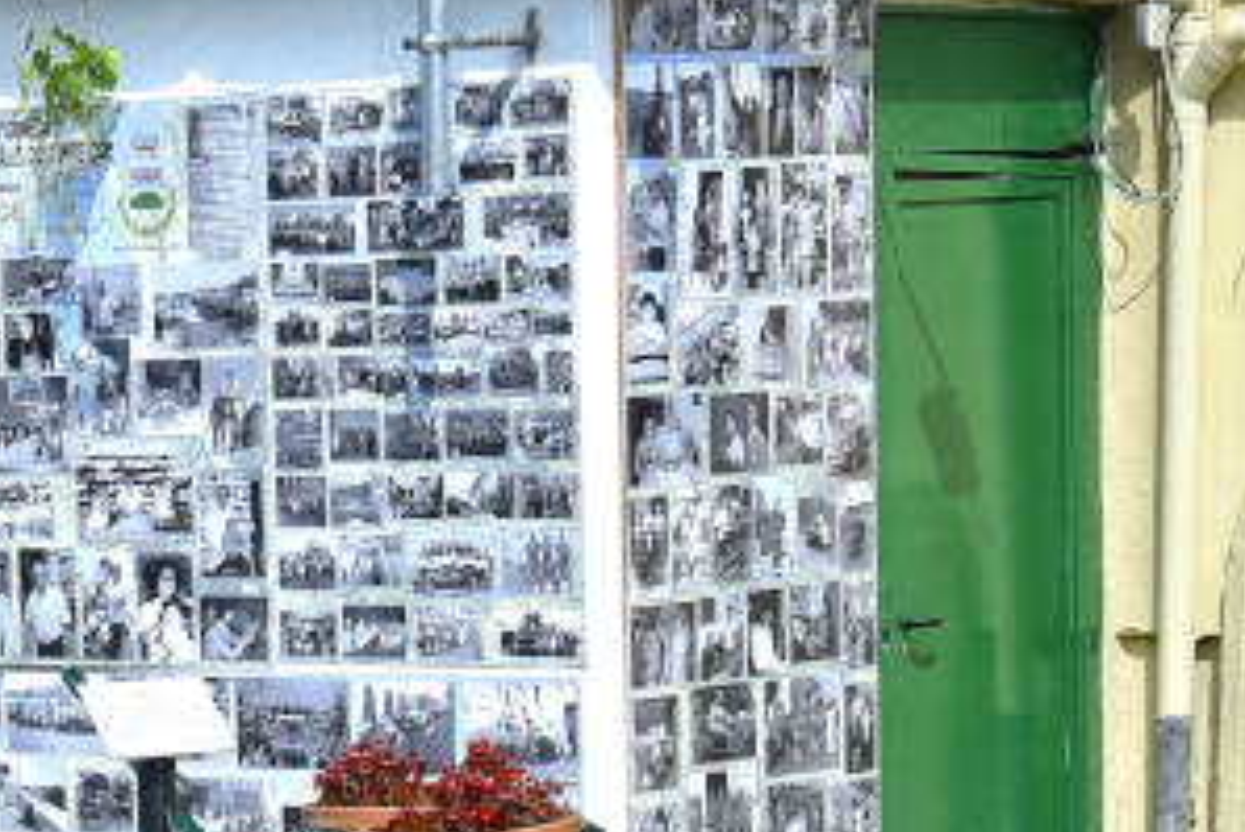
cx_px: -556
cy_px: 581
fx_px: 5294
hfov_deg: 12.8
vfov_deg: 9.0
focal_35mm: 153
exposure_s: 1/250
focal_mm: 38
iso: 100
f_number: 8
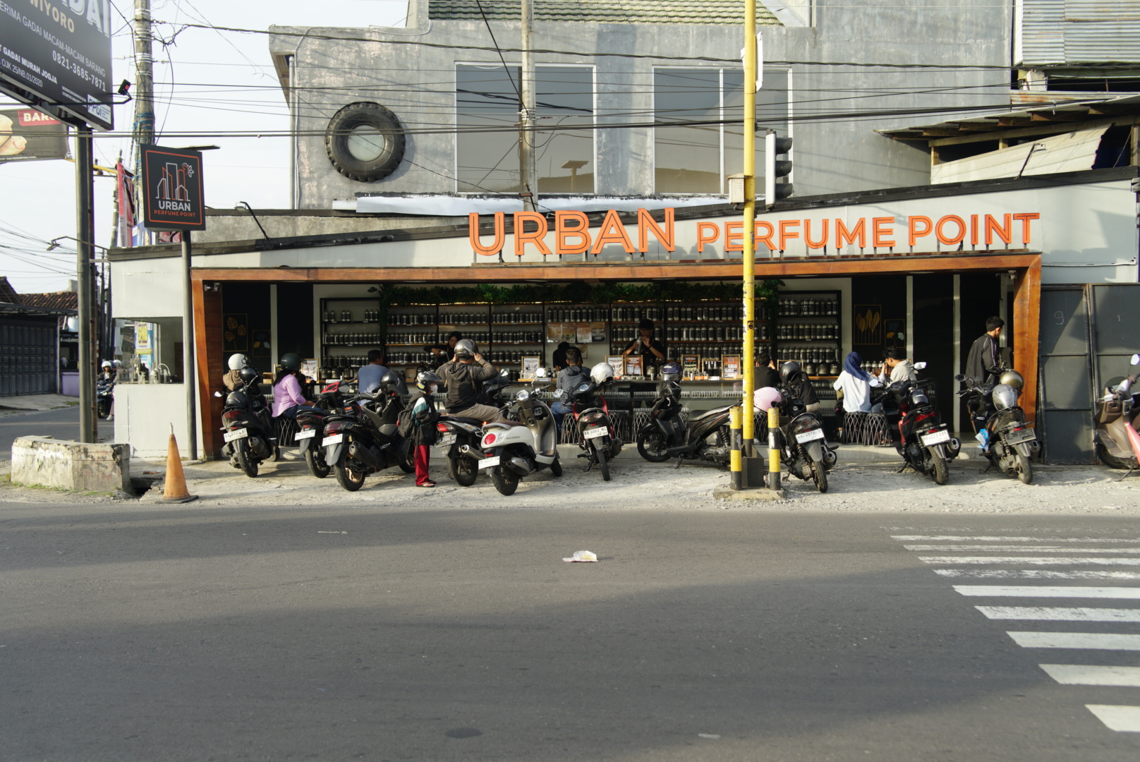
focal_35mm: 35
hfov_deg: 54.4
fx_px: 1109
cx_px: 570
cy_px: 381
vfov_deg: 37.9
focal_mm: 35
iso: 125
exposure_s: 1/400
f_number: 3.5
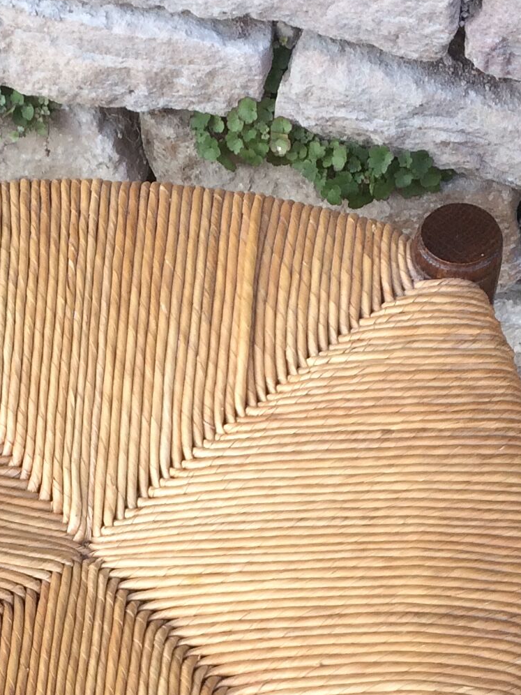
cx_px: 99
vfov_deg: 20.1
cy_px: 682
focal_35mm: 95
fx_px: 1906
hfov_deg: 15.5
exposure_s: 1/100
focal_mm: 4.15
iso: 40
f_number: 2.2
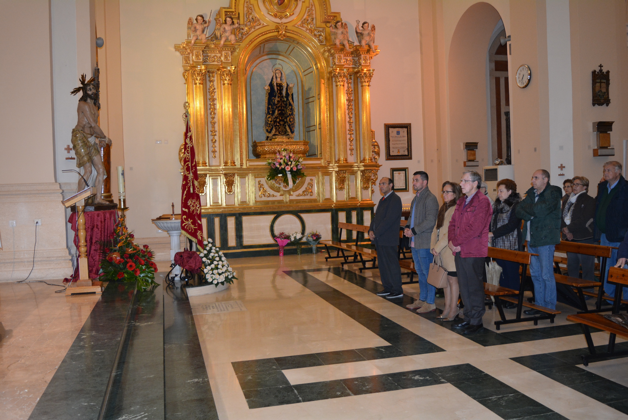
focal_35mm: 33
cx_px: 314
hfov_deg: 57.2
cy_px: 210
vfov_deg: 40.0
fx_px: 576
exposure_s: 1/60
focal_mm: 22
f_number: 3.8
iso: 1250
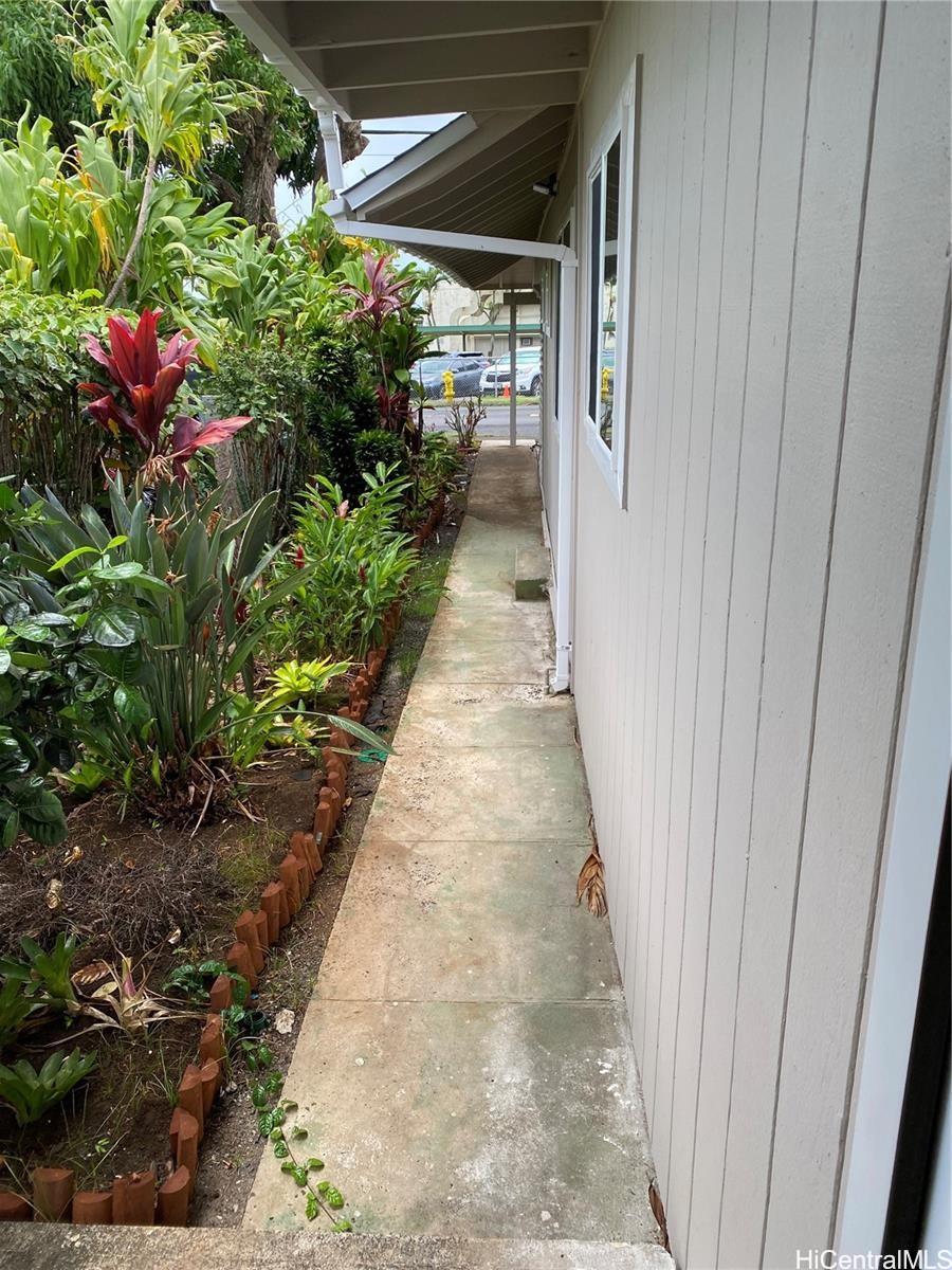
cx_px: 476
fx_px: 953
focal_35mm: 26
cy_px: 635
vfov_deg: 67.3
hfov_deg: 53.1
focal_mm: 4.25
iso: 32
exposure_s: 1/381
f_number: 1.8
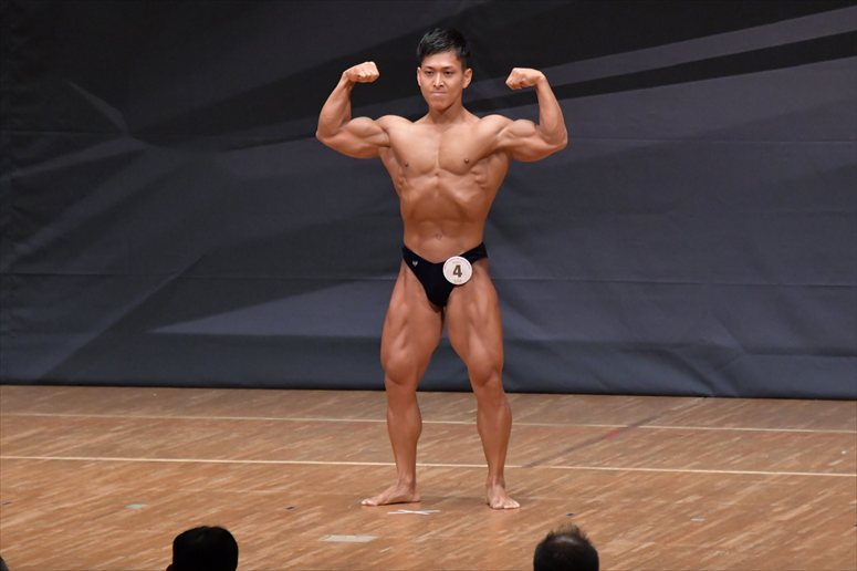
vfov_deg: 4.8
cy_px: 286
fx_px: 6781
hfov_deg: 7.2
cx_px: 428
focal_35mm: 285
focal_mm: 190
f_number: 5.6
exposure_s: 1/400
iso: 6400
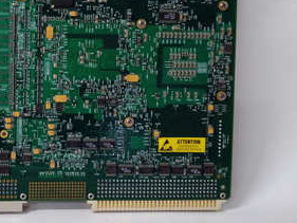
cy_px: 50
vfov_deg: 29.7
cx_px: 57
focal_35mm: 48
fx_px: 412
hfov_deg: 38.1
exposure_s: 1/33
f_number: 2
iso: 617
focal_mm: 3.79
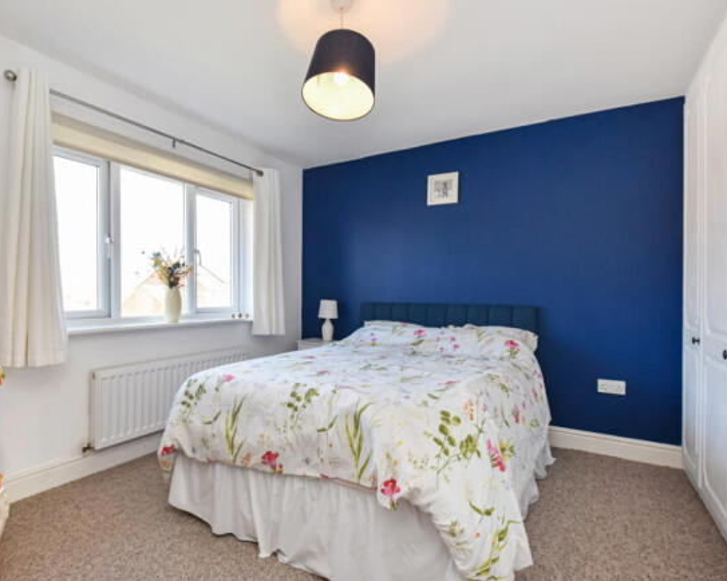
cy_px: 290
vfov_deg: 76.9
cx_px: 317
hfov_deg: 89.2
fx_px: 366
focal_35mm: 17
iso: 800
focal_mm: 10
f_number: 5
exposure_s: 1/200
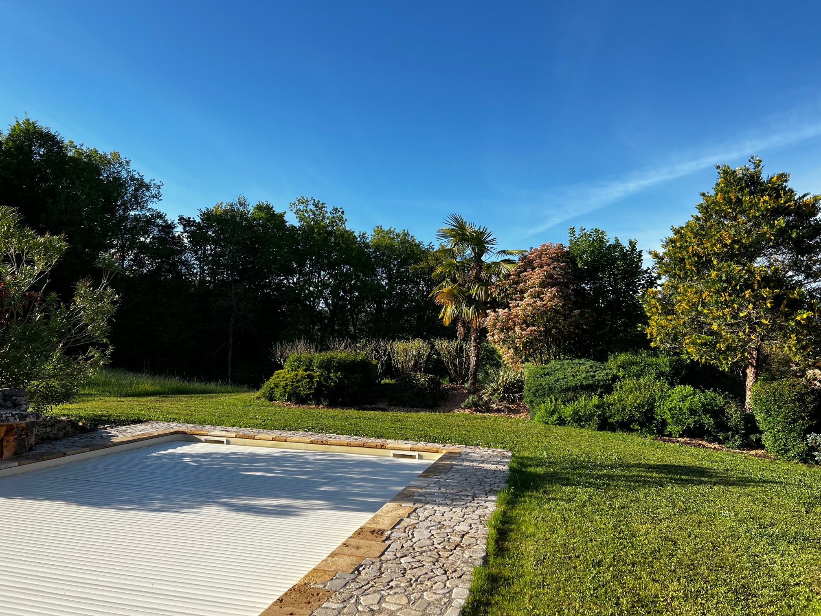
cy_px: 308
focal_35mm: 26
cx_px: 410
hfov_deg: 67.3
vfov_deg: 53.1
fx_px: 617
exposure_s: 1/2404
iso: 50
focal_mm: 5.7
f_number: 1.5
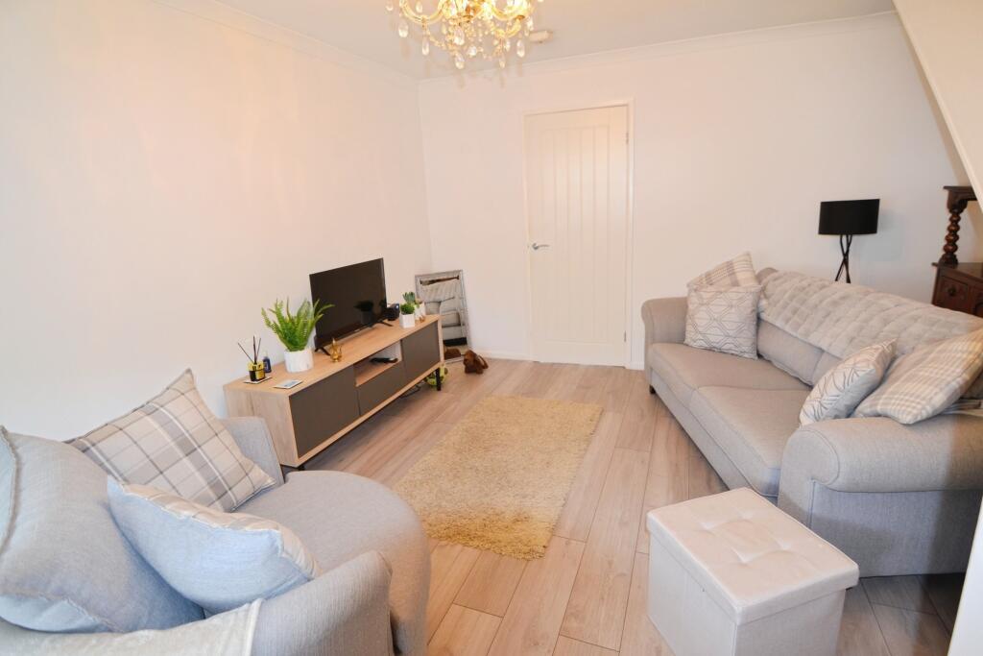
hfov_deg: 95.0
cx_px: 492
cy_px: 328
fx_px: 451
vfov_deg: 72.1
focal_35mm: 16
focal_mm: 11
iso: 450
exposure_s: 1/60
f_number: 2.8
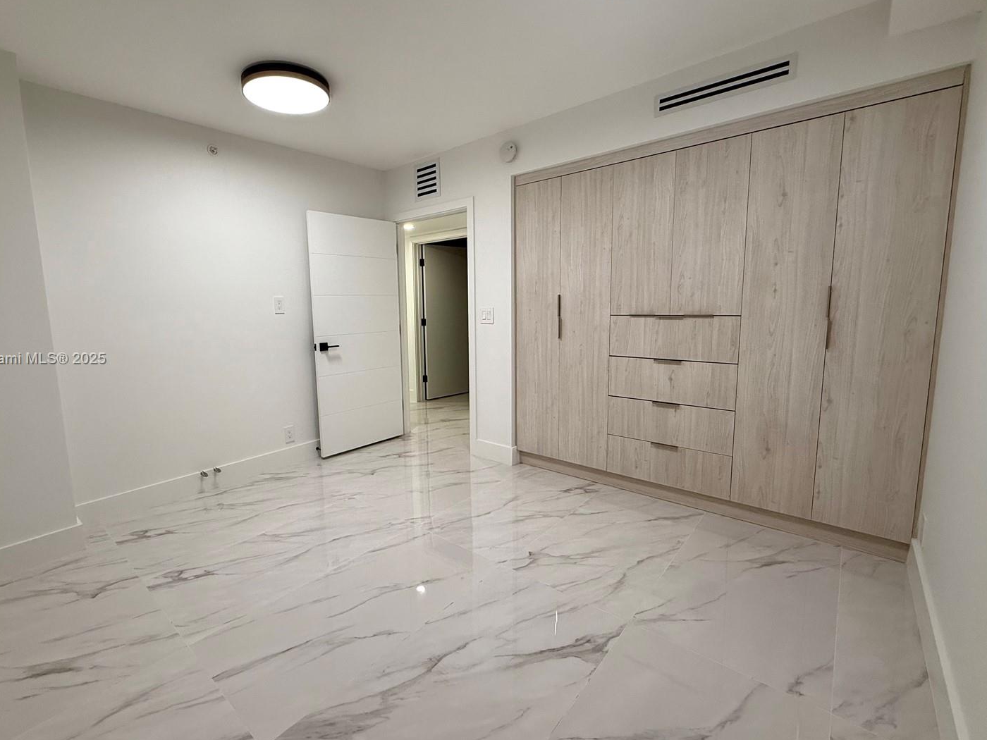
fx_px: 456
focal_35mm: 16
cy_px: 359
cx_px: 444
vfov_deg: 78.1
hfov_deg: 94.2
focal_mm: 2.22
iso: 100
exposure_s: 1/120
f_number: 2.2
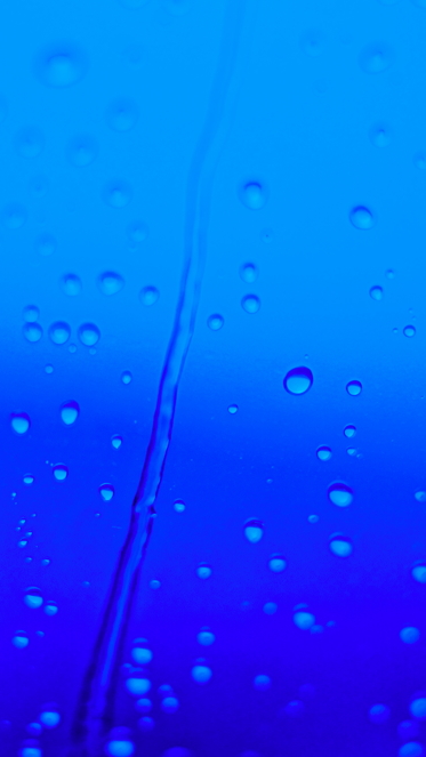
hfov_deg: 14.2
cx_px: 286
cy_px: 380
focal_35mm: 85
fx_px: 1703
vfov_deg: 25.1
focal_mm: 35
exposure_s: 1/2000
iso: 100
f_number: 1.8
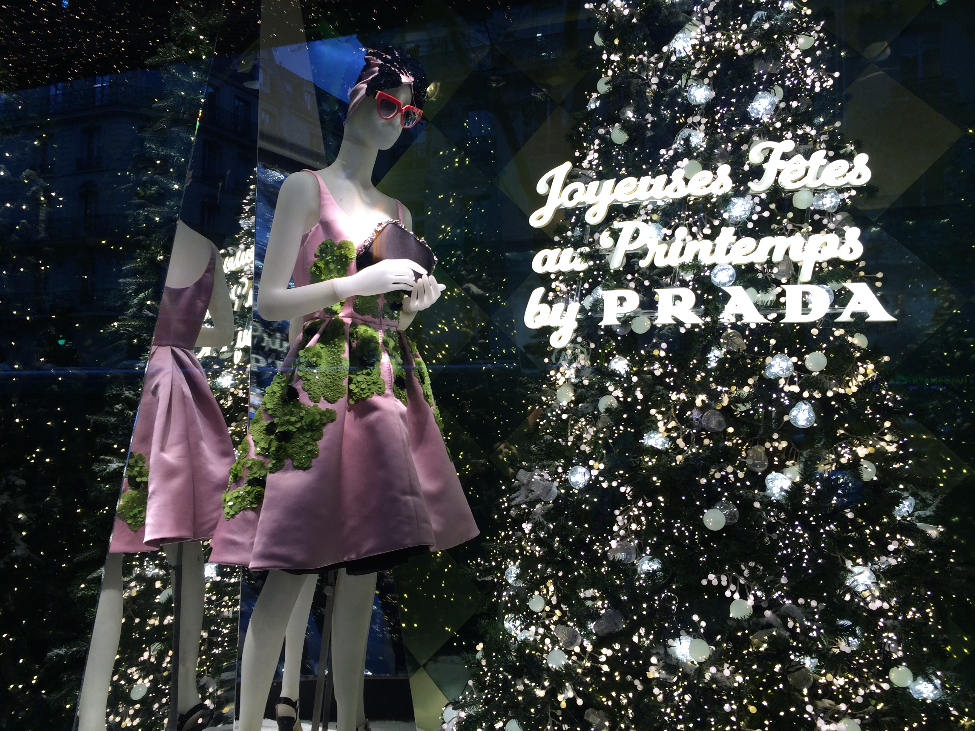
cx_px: 488
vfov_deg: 46.8
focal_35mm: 30
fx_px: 845
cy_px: 366
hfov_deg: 60.0
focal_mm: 4.12
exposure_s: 1/100
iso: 64
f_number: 2.2
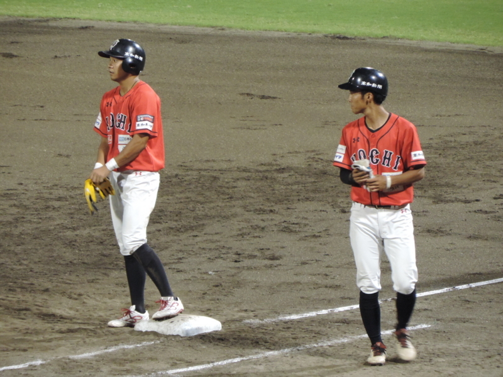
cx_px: 252
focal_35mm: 550
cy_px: 188
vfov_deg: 2.7
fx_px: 7992
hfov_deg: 3.6
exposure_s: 1/50
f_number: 4.9
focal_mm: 98.1
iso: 800
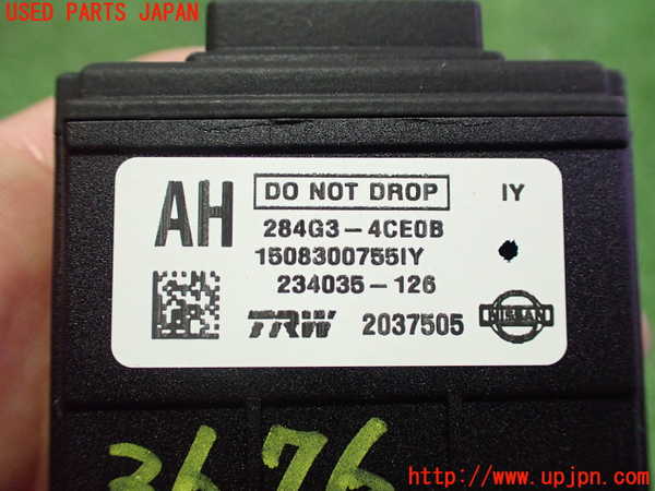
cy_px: 246
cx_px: 328
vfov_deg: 46.8
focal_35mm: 30
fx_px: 568
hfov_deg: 60.0
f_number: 2.3
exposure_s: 1/30
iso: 800
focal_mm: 5.4
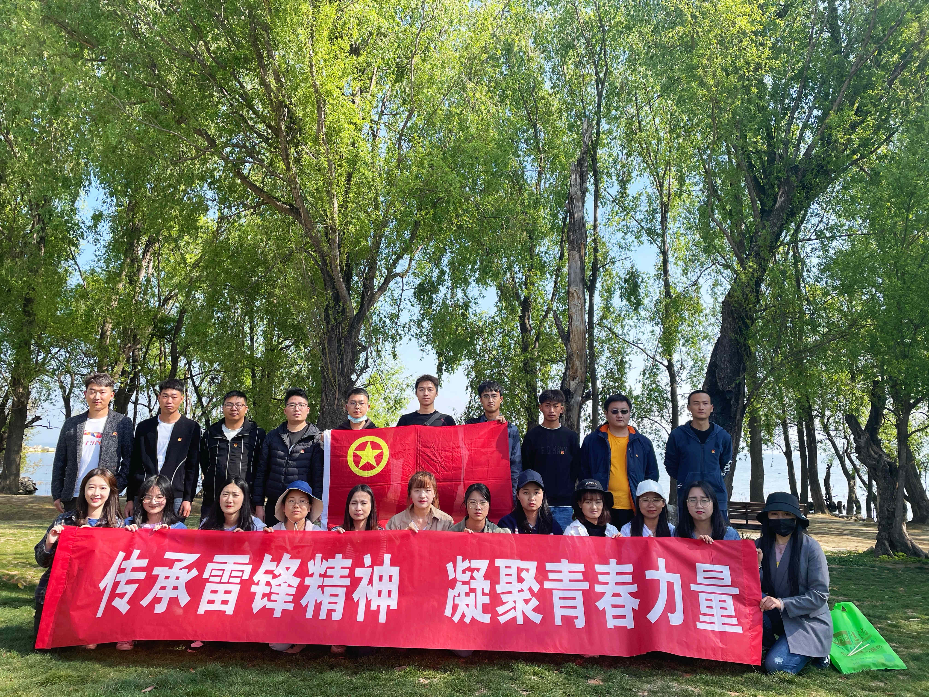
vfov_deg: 53.1
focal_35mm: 26
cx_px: 464
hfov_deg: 67.3
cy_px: 348
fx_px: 698
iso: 32
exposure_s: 1/963
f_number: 1.6
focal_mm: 4.2
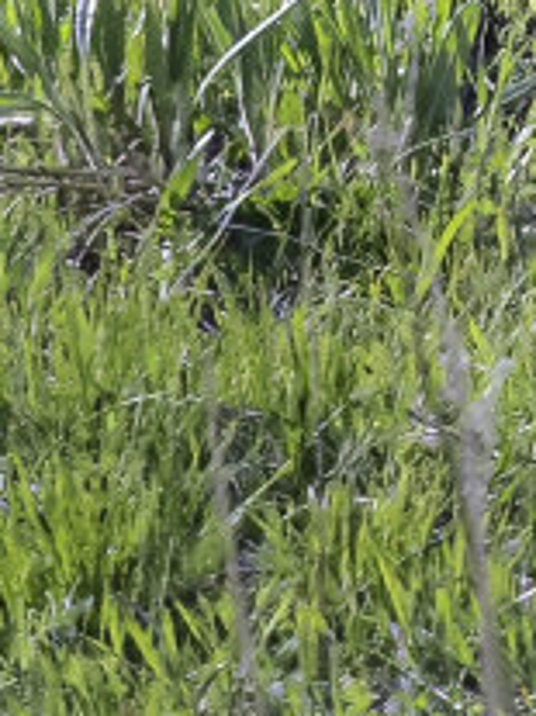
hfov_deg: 0.4
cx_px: -10
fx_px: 76881
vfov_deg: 0.5
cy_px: -853
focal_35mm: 3720
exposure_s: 1/2500
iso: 3200
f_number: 7.1
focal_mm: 500
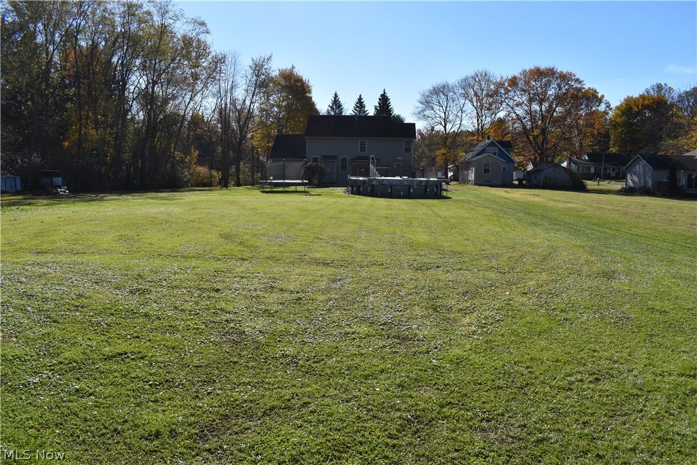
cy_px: 232
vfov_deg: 47.9
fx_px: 523
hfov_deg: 67.4
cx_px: 348
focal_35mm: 27
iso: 100
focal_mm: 18
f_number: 9
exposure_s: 1/320
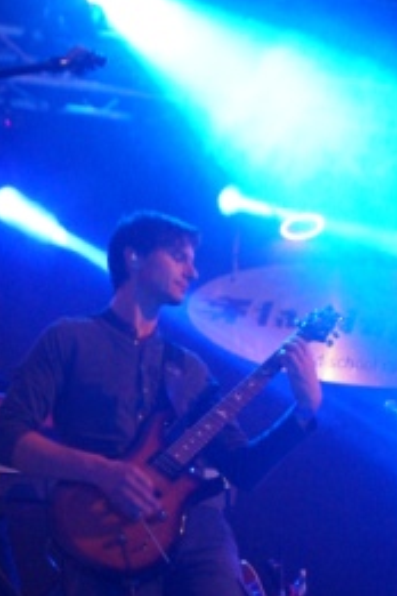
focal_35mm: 72
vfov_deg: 27.5
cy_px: 473
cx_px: 151
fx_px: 1191
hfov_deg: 18.9
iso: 3200
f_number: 4
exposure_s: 1/60
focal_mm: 28
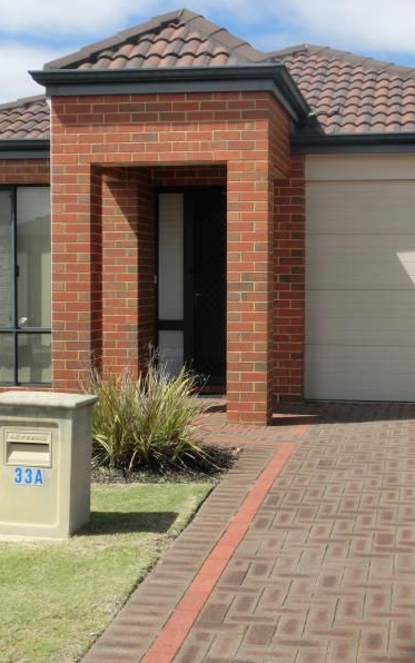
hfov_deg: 24.0
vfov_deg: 37.5
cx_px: 238
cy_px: 331
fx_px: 976
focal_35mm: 54
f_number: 3.9
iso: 80
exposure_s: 1/1000
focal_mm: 6.67
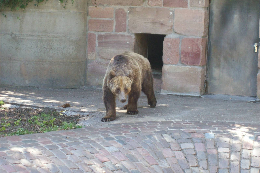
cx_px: 130
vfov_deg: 12.1
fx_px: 816
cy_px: 86
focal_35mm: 113
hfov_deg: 18.1
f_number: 4.8
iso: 160
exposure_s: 1/61.7
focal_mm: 18
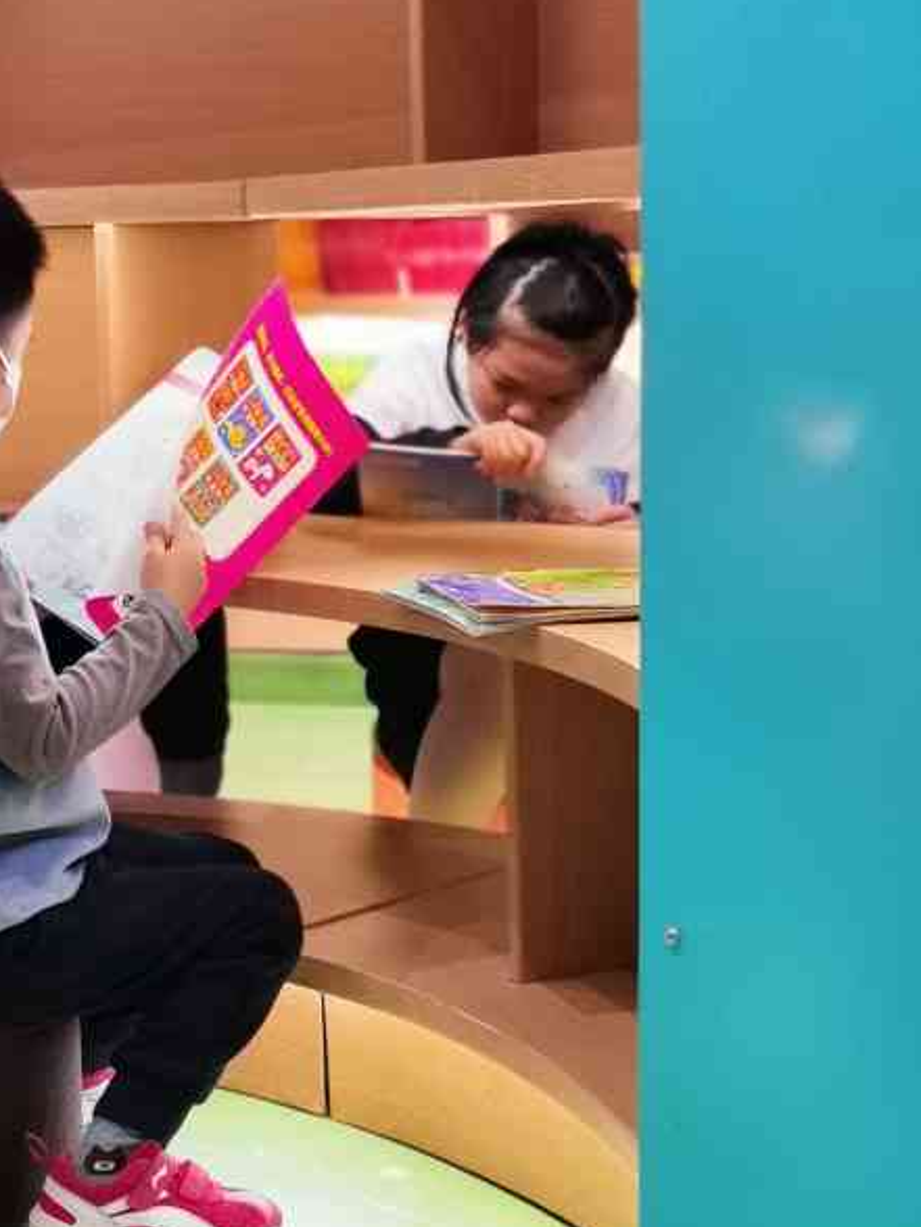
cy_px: 761
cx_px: 259
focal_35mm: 73
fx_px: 2590
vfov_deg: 26.6
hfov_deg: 20.1
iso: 250
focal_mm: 5.56
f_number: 4
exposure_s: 1/100
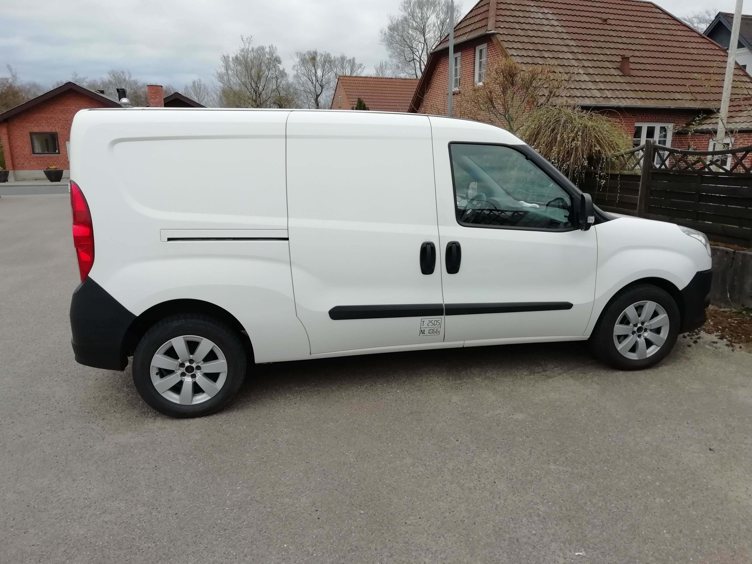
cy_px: 282
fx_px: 565
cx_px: 376
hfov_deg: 67.3
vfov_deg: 53.1
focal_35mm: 26
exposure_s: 1/227
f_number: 2.2
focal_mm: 3.46
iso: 50
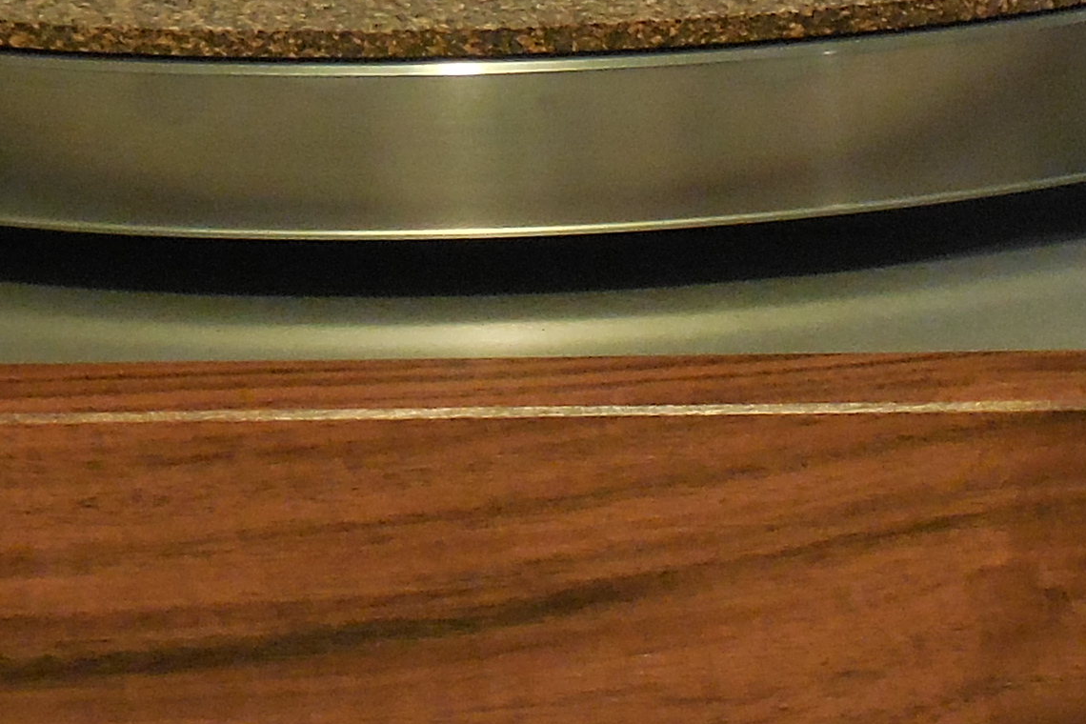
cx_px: 869
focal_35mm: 164
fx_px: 4947
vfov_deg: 8.4
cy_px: 315
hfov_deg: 12.5
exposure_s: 1/13
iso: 400
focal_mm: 7
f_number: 3.9
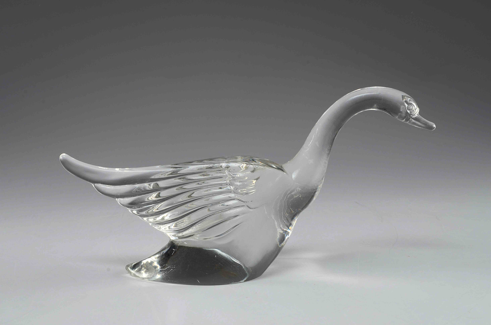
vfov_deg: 19.6
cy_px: 162
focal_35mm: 69
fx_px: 939
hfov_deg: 29.3
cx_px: 246
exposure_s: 1/80
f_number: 16
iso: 100
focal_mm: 46
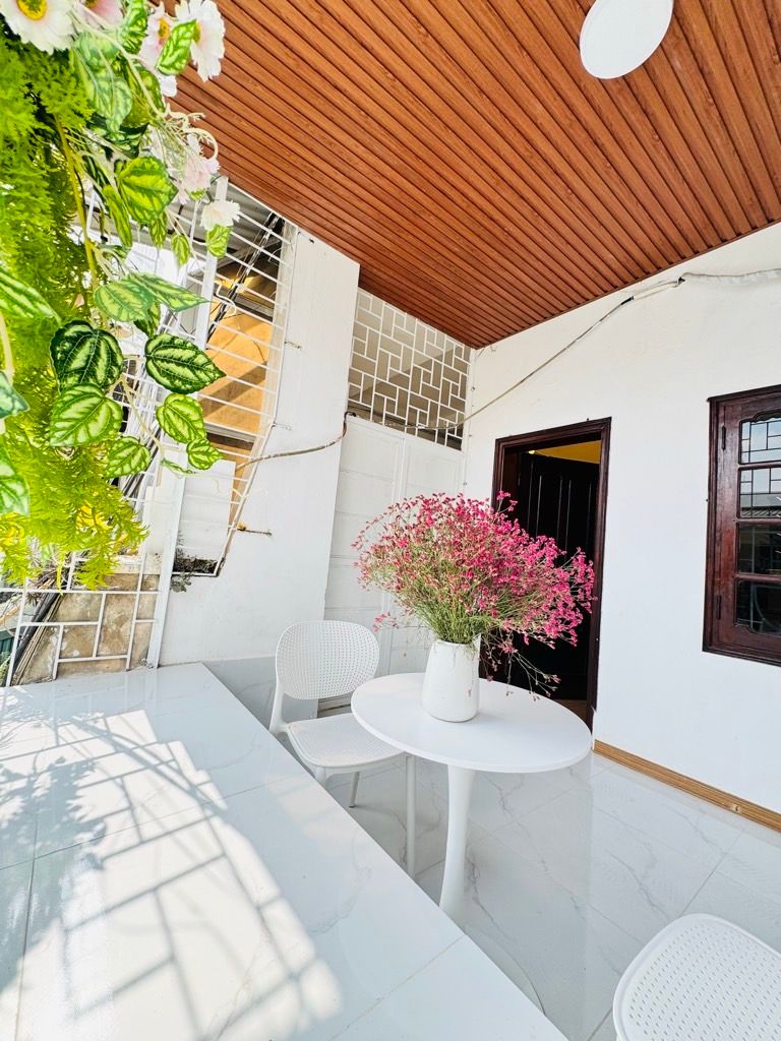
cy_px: 520
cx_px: 390
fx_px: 421
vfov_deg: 102.1
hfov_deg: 85.7
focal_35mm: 14
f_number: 2.2
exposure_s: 1/295
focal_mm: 2.22
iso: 40
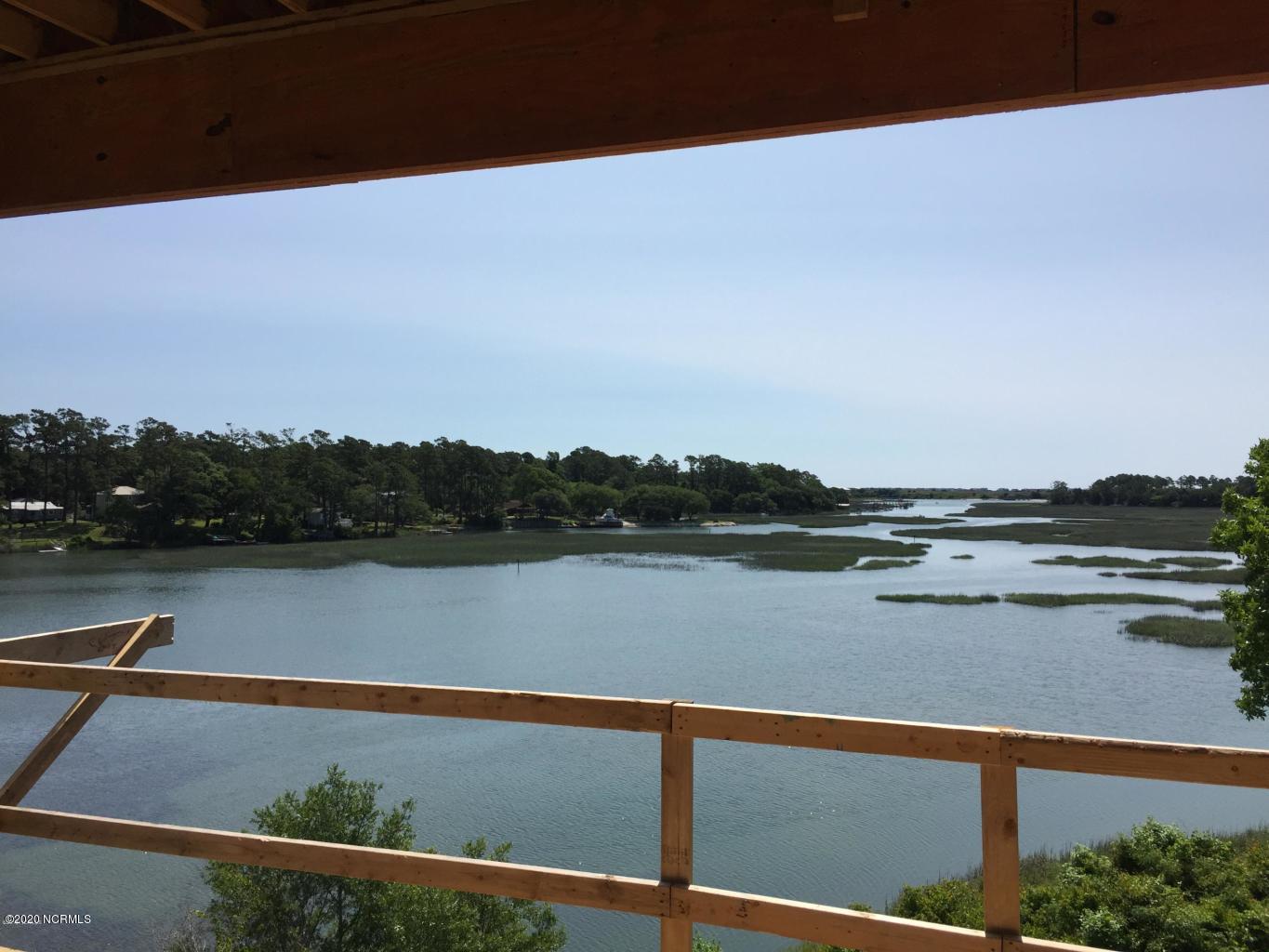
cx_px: 634
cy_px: 476
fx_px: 1063
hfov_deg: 61.7
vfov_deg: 48.2
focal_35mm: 29
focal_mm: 4.15
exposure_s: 1/3597
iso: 32
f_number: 2.2
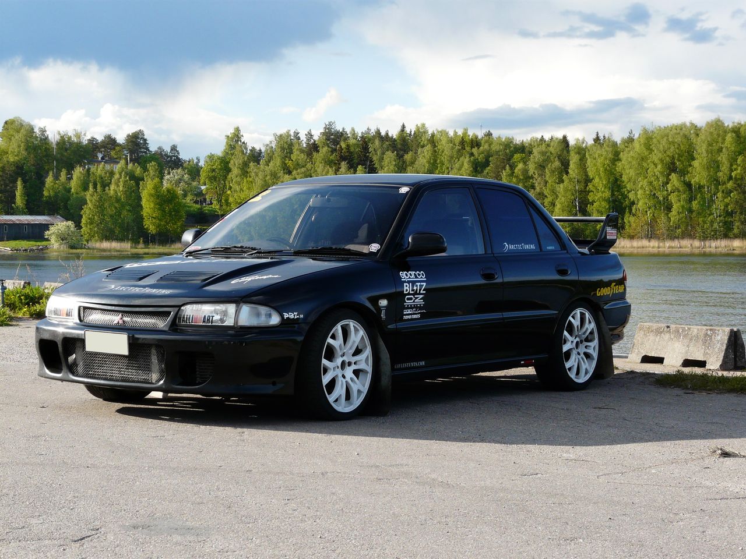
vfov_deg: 19.6
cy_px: 280
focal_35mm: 75
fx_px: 1616
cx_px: 373
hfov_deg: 26.0
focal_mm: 12.3
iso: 100
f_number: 5
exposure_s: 1/250
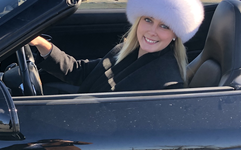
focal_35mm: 66
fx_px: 433
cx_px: 83
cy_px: 105
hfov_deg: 30.9
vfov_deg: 19.6
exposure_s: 1/281
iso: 20
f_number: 1.8
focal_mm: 4
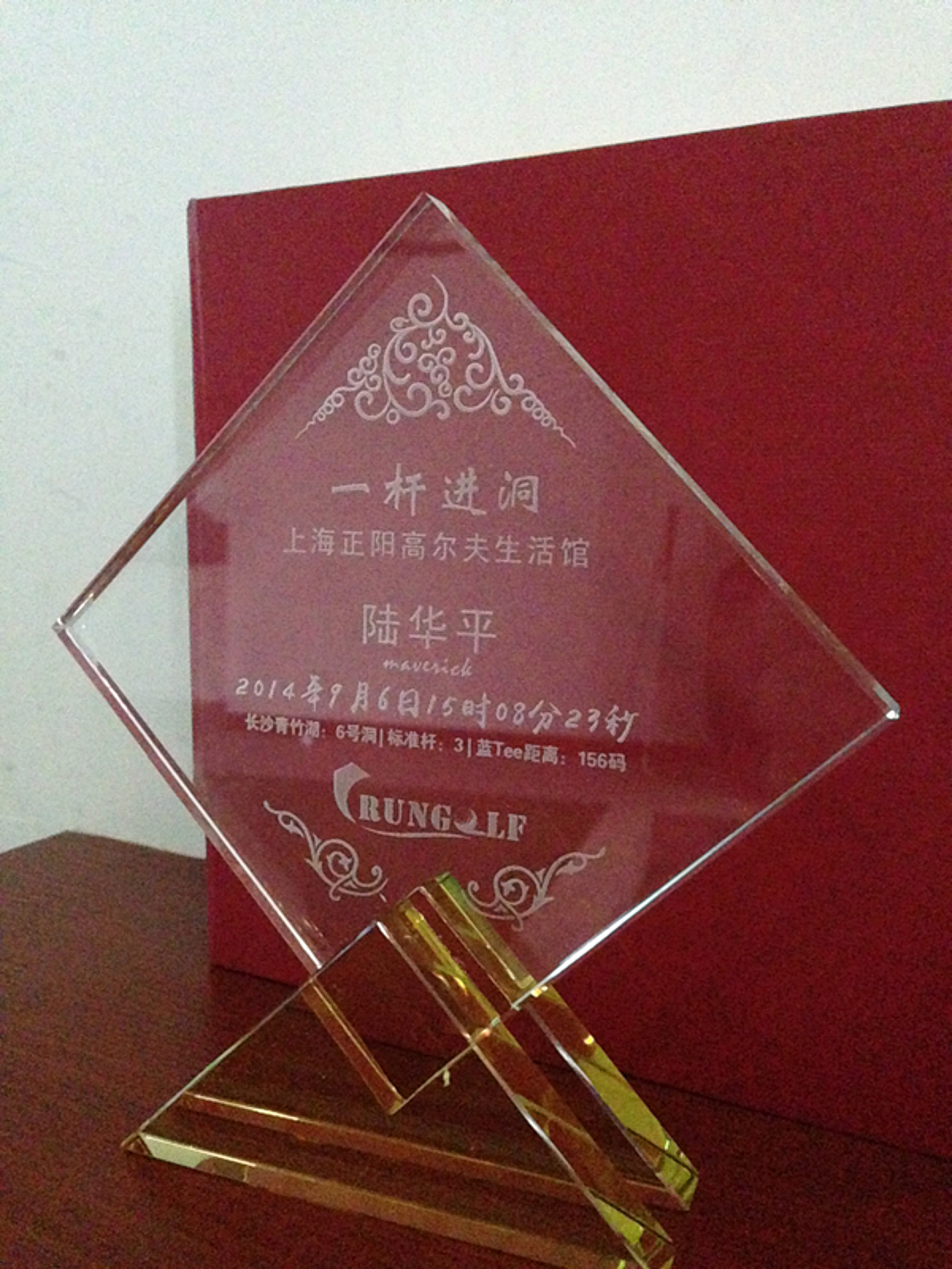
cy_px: 634
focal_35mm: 33
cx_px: 476
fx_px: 1210
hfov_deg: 42.9
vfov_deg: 55.4
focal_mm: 4.12
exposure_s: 1/15
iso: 1600
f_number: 2.4
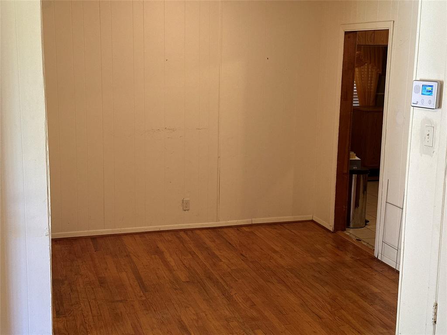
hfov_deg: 39.7
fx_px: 620
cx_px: 224
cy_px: 168
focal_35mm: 48
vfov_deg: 30.3
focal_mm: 6.86
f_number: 1.78
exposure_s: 1/60
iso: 250
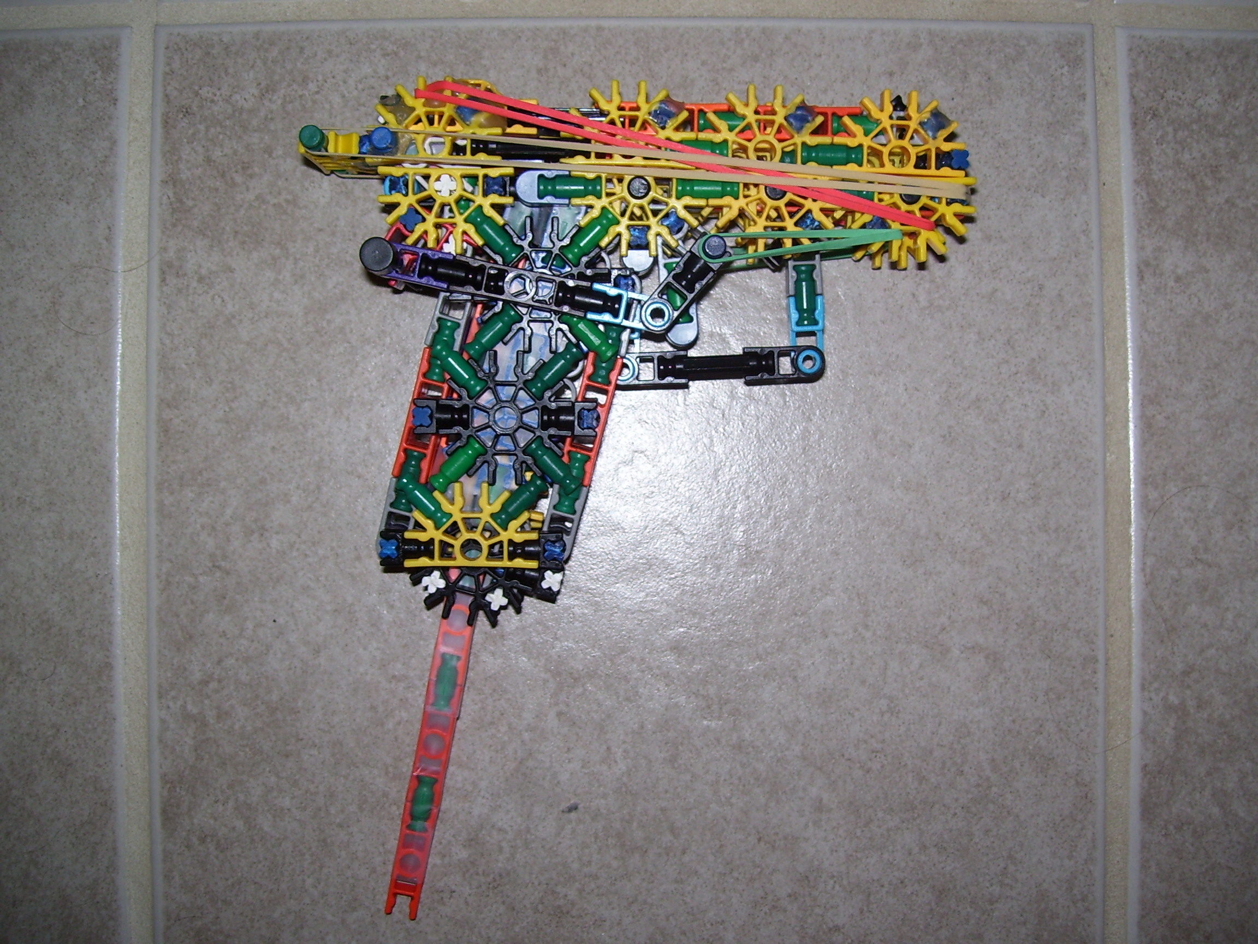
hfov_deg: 51.4
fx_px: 1308
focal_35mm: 36
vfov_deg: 39.7
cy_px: 472
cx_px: 629
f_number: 2.7
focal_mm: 6
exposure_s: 1/60
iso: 80
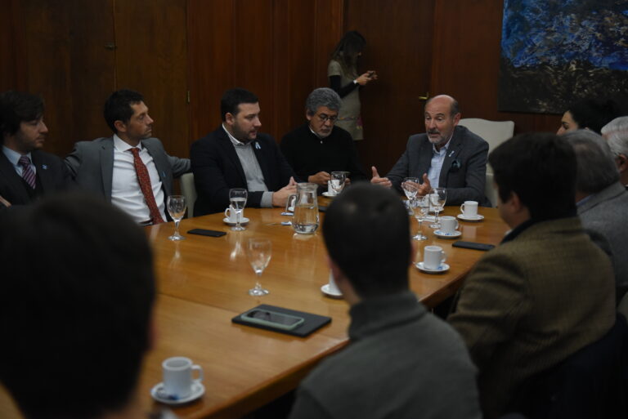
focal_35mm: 48
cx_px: 314
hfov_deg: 41.1
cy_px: 210
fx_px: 838
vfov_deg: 28.1
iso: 3200
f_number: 2.8
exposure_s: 1/500
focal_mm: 48
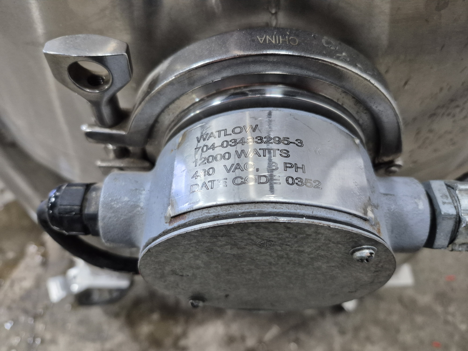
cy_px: 176
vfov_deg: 58.9
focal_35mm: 23
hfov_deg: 73.9
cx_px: 234
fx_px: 311
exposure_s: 1/120
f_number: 1.8
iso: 800
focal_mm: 5.4
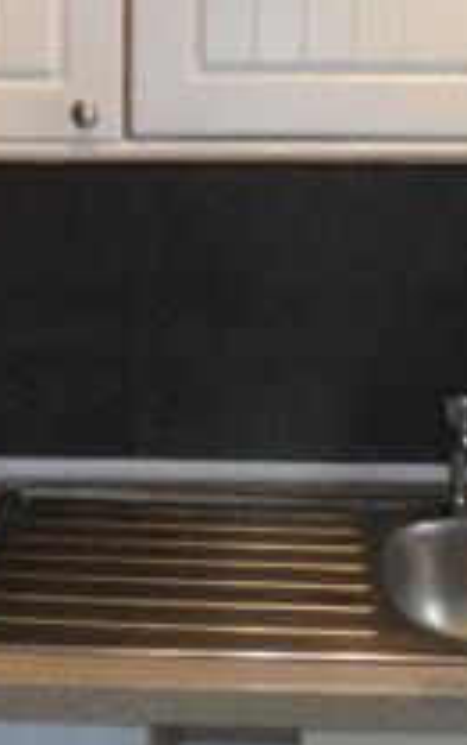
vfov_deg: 32.8
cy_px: 80
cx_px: 191
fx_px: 1199
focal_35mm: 59
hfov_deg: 22.0
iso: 400
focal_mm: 3.6
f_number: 2.8
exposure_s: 1/60
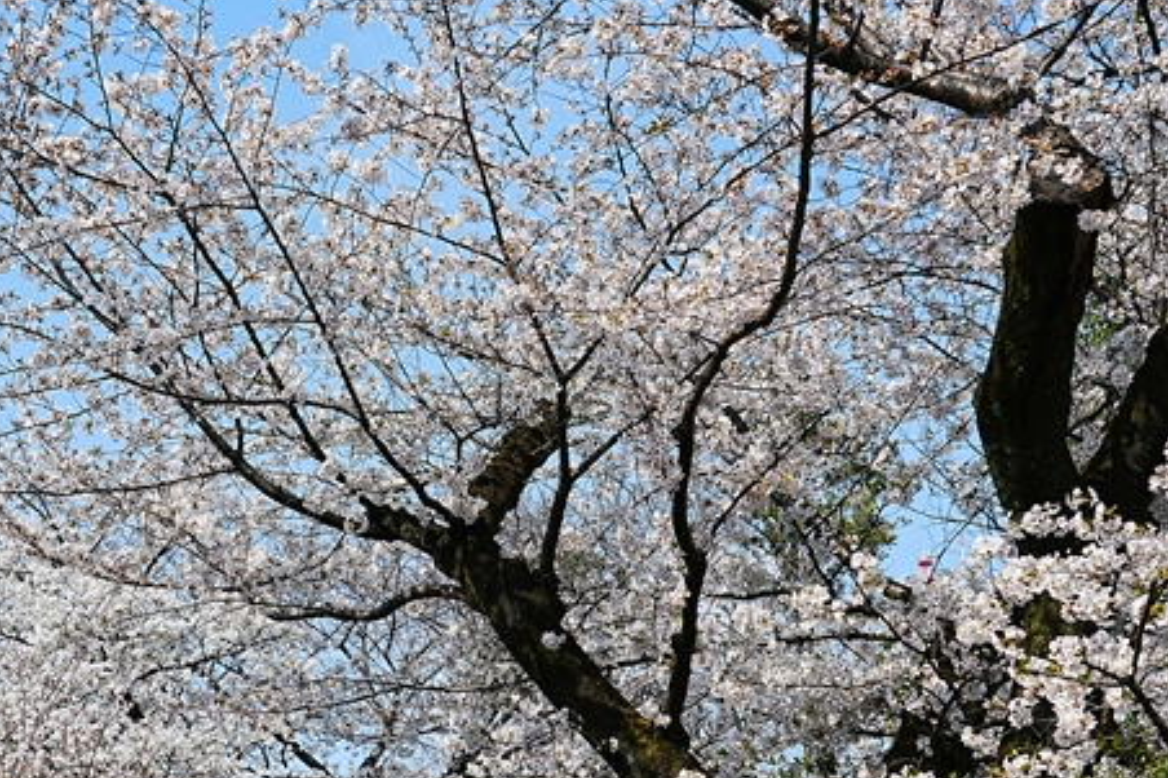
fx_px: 2757
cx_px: 266
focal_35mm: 85
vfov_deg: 16.0
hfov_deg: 23.6
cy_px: 591
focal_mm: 48
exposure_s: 1/320
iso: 100
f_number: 8
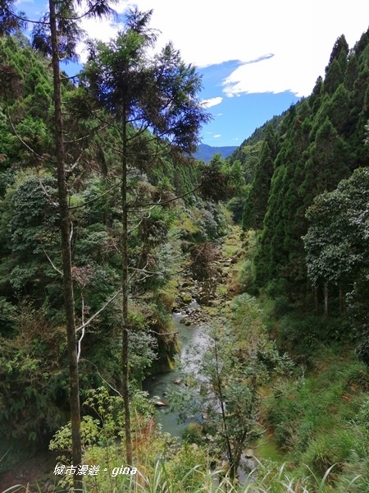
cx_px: 184
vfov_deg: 67.3
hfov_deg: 53.1
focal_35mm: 26
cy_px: 246
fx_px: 370
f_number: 2.2
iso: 50
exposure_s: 1/806
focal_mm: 3.81
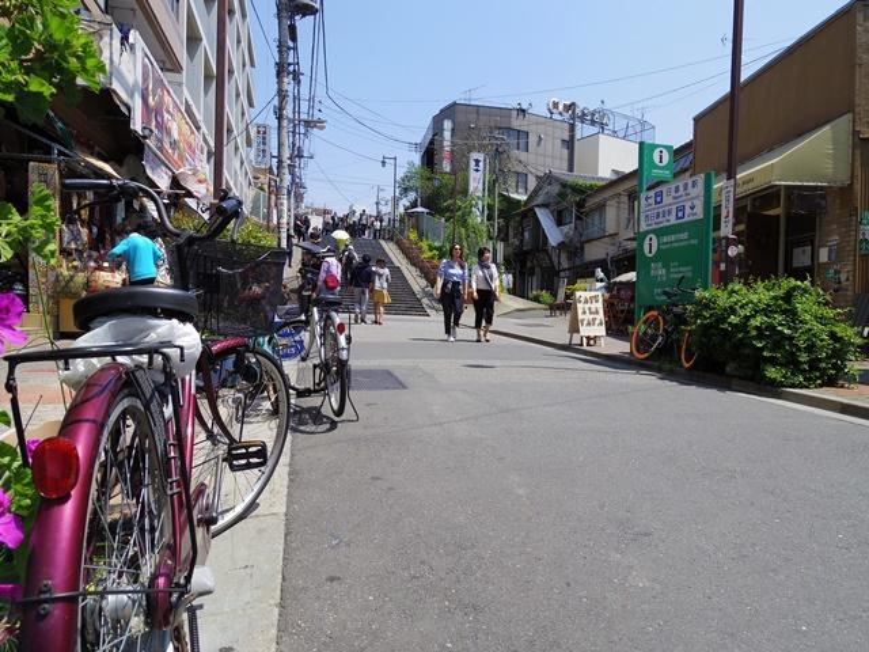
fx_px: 577
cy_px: 326
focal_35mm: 23
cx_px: 434
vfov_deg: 58.9
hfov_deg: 73.9
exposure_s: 1/500
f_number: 4
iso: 100
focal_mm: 5
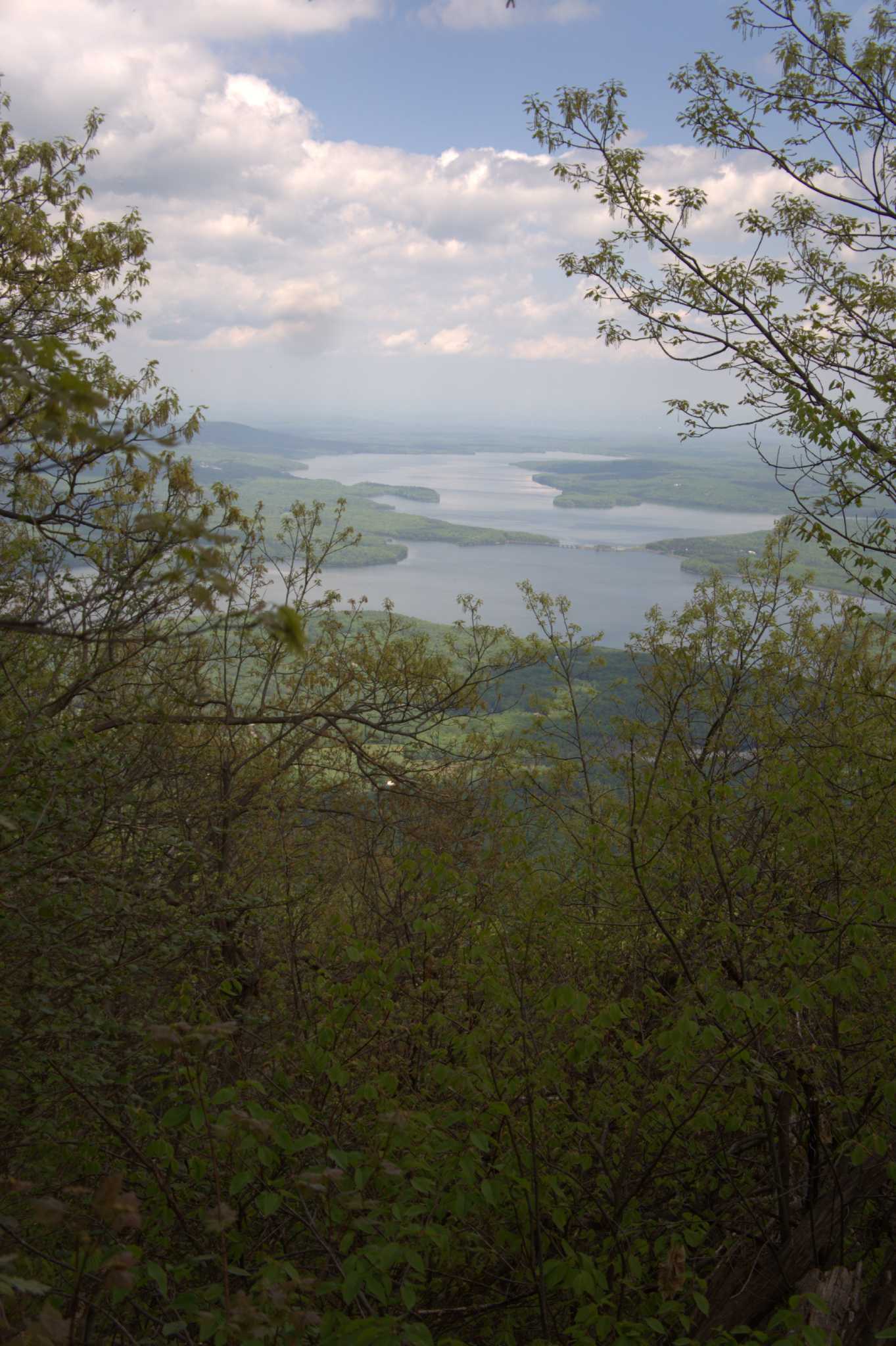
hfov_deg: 33.0
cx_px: 448
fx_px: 1514
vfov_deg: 48.0
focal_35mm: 40
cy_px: 673
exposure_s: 1/800
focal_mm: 27
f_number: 4
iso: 200
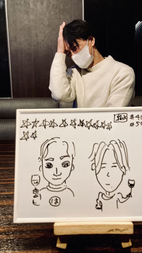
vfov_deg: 62.6
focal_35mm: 31
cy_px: 127
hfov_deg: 37.6
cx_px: 84
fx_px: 208
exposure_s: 1/50
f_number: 1.8
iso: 200
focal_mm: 3.99
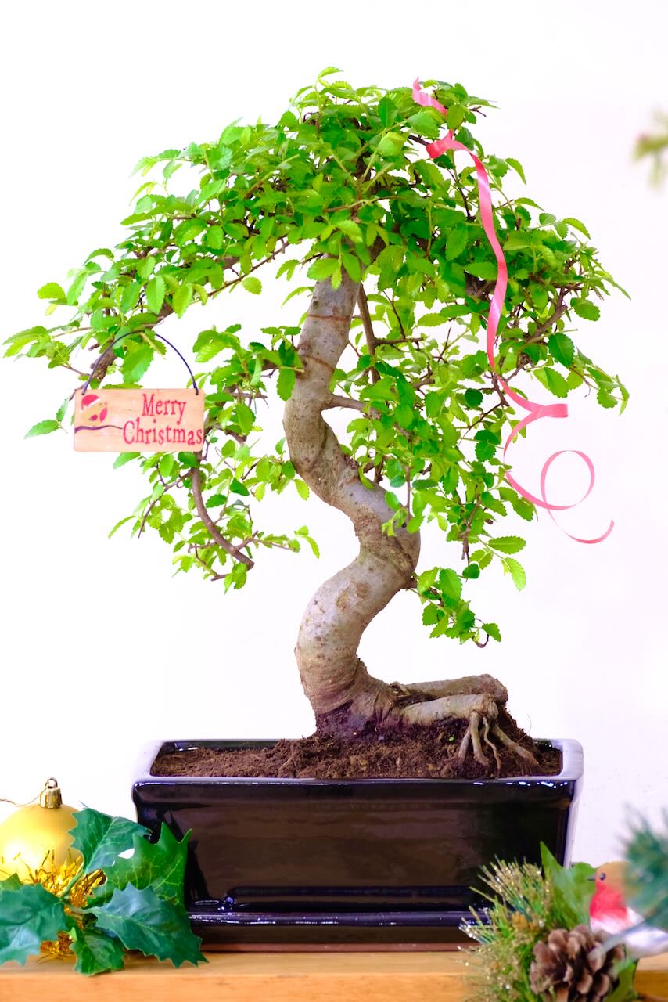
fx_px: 8623
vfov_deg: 6.6
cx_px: 334
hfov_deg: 4.4
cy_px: 501
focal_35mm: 310
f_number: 6.4
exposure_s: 1/30
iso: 2000
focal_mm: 206.5
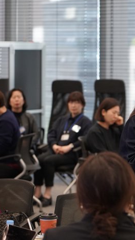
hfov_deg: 6.4
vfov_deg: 11.5
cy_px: 122
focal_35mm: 188
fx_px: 1197
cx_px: 163
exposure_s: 1/160
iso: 3200
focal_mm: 105
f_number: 4
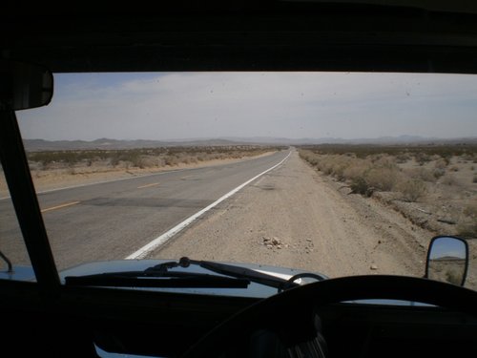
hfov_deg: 51.4
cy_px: 179
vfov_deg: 39.7
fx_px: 496
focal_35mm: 36
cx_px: 238
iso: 100
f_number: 4.6
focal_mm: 6.3
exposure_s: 1/1600
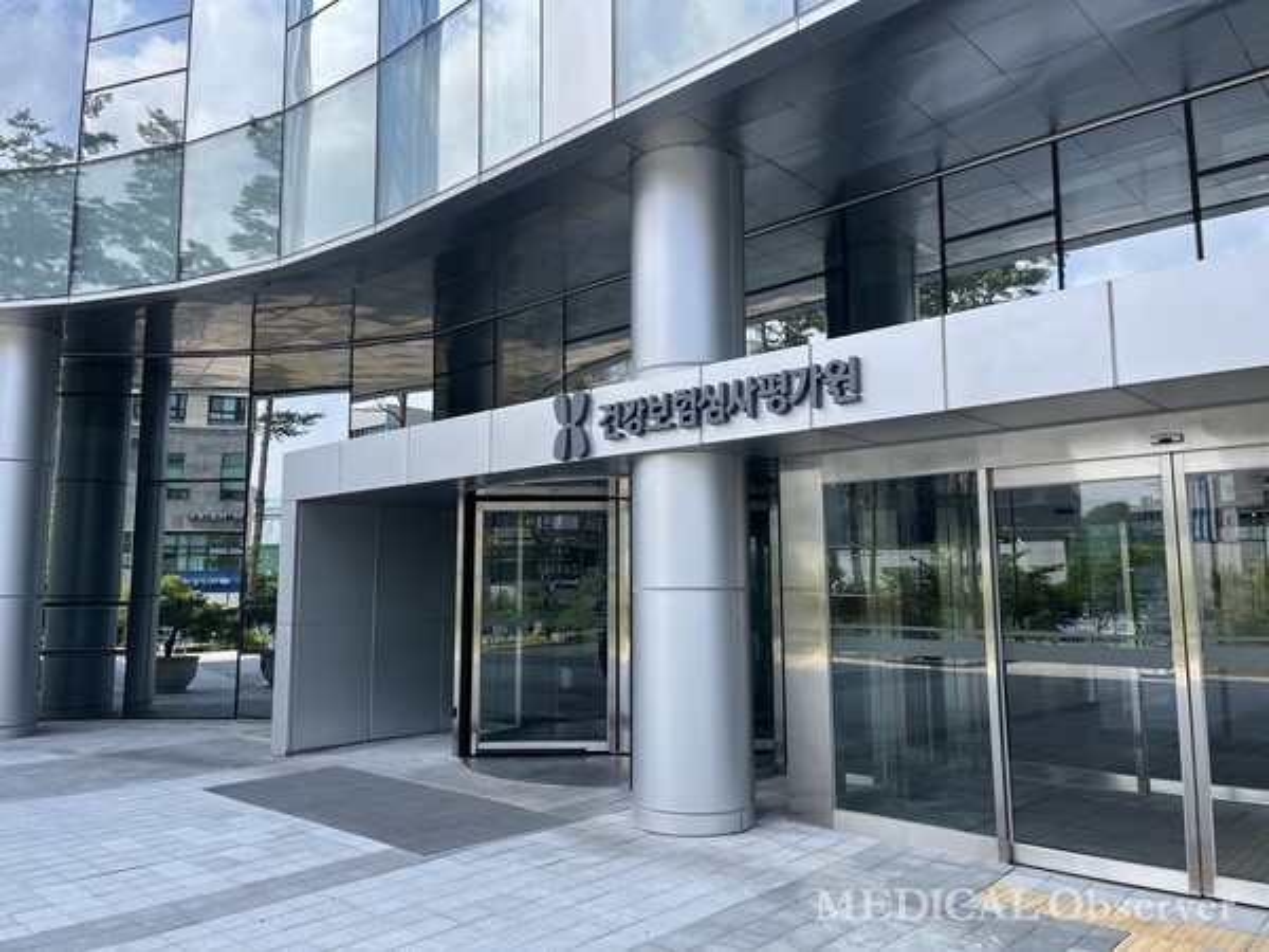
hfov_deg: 67.3
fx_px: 953
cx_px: 634
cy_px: 476
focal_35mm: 26
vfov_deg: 53.1
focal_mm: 5.1
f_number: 1.6
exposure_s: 1/943
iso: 50
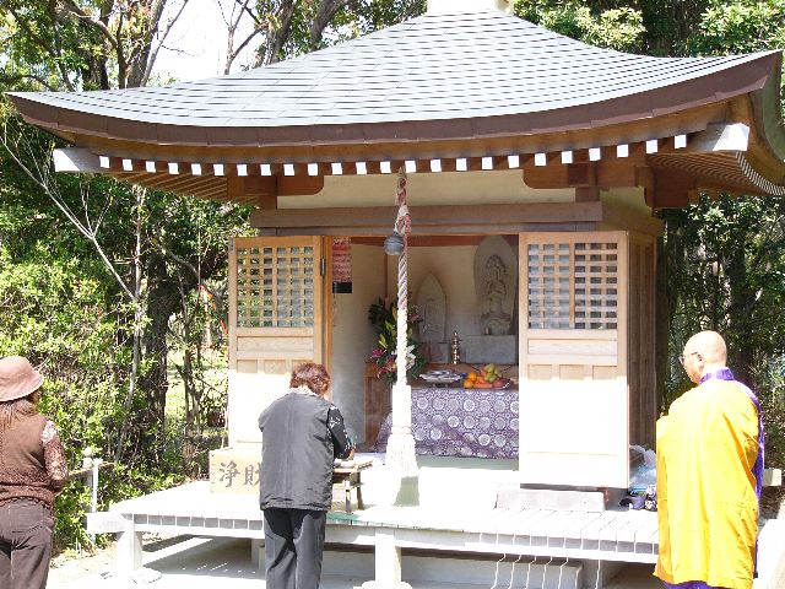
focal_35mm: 63
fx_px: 1429
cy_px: 294
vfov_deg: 23.3
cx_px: 392
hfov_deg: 30.7
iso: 50
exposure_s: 1/125
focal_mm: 10.4
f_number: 4
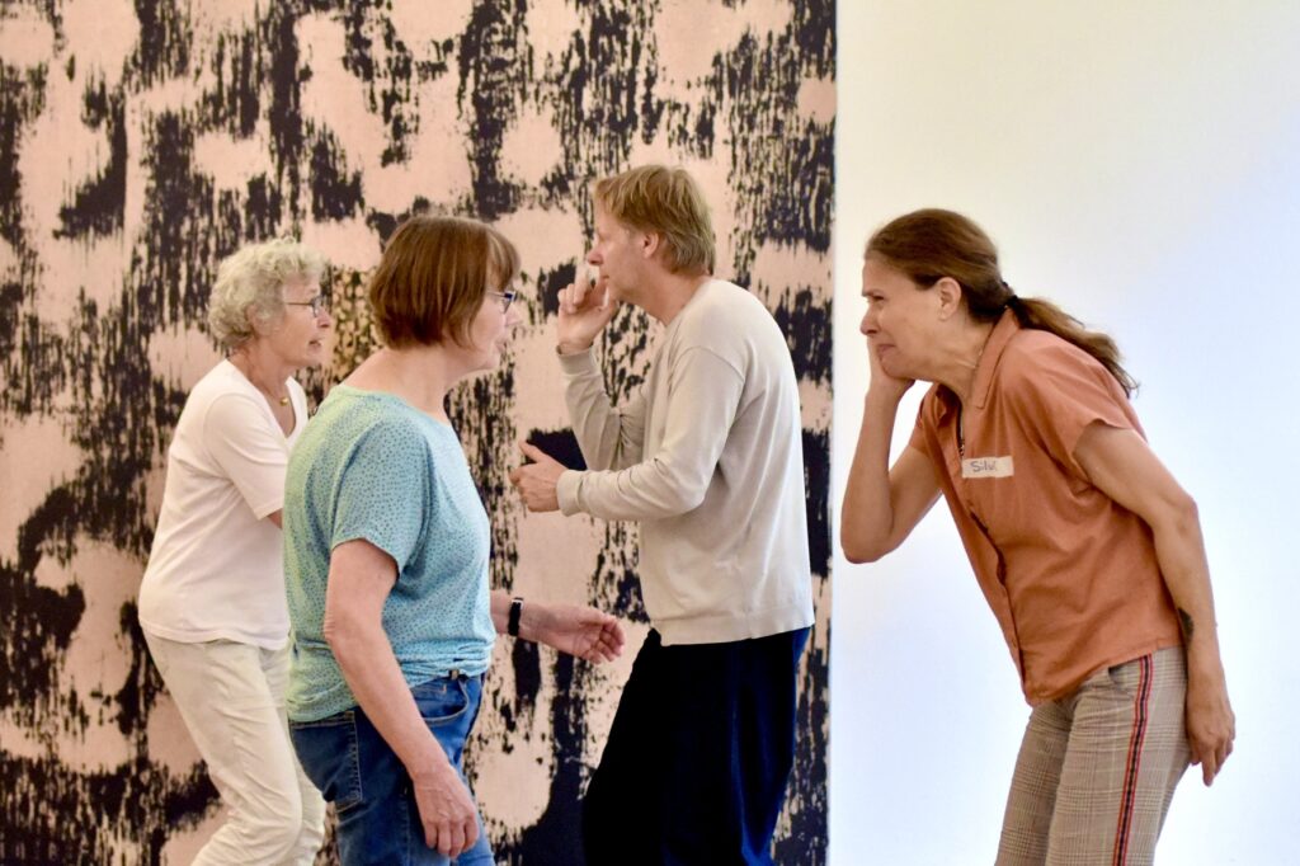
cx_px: 650
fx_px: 2707
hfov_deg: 27.0
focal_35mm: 75
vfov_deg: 18.2
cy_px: 433
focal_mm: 50
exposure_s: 1/500
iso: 4000
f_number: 1.8
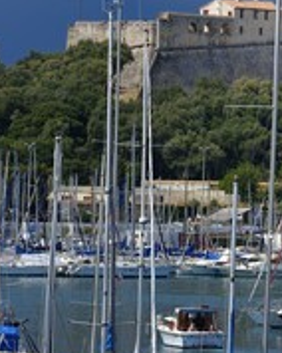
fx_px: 4640
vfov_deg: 4.4
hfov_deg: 3.5
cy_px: 167
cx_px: 373
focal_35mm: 444
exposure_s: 1/320
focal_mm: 200
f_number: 11
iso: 200
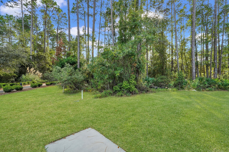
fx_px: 102
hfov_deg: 96.7
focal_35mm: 16
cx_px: 114
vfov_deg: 73.7
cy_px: 76
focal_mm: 16
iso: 500
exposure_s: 1/125
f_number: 9
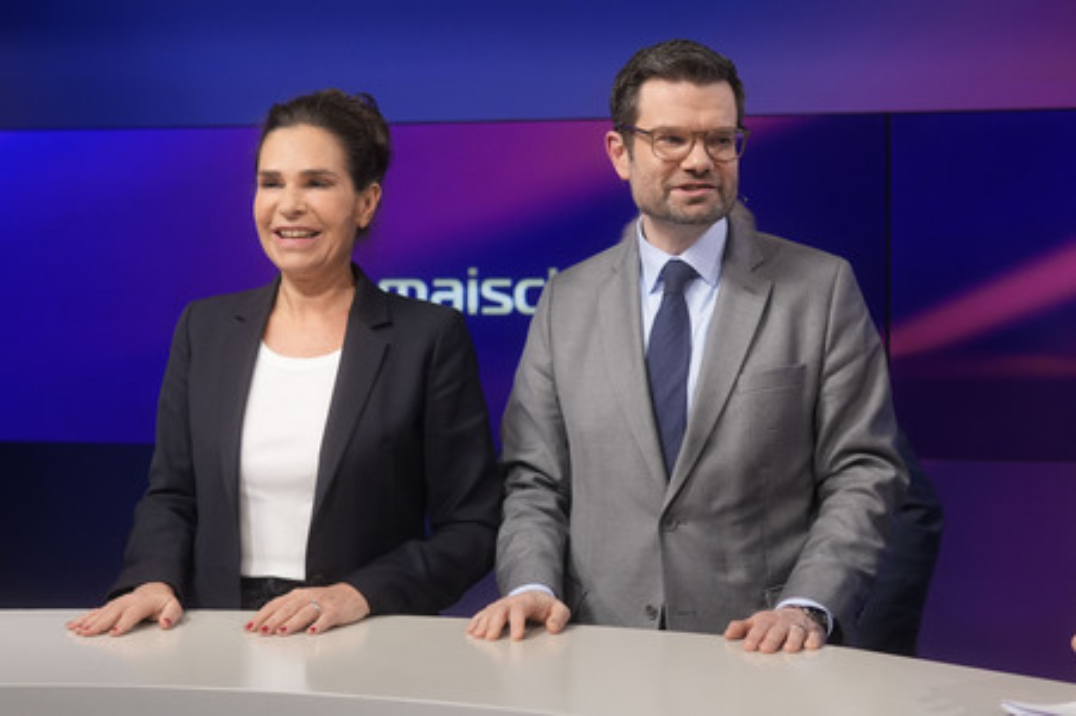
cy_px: 358
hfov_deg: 43.6
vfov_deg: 29.8
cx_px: 538
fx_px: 1344
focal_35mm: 45
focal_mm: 30
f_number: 2.2
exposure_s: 1/200
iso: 640
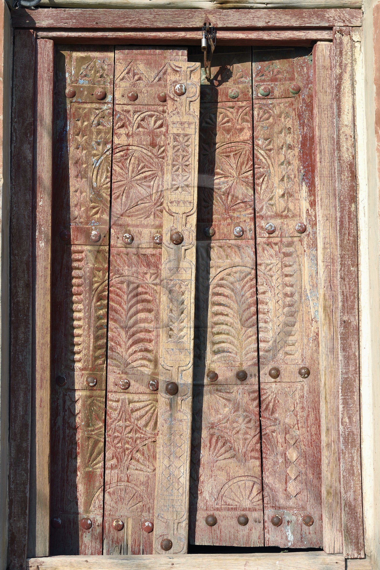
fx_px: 918
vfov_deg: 34.5
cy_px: 285
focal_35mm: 58
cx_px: 190
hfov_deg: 23.4
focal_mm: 58
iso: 200
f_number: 10
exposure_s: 1/320
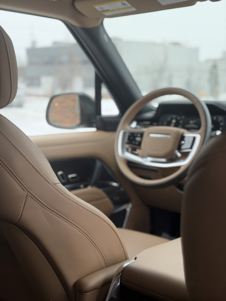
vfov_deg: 39.7
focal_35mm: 48
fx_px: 418
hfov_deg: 30.3
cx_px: 113
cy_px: 150
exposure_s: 1/481
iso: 100
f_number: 1.78
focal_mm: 6.76
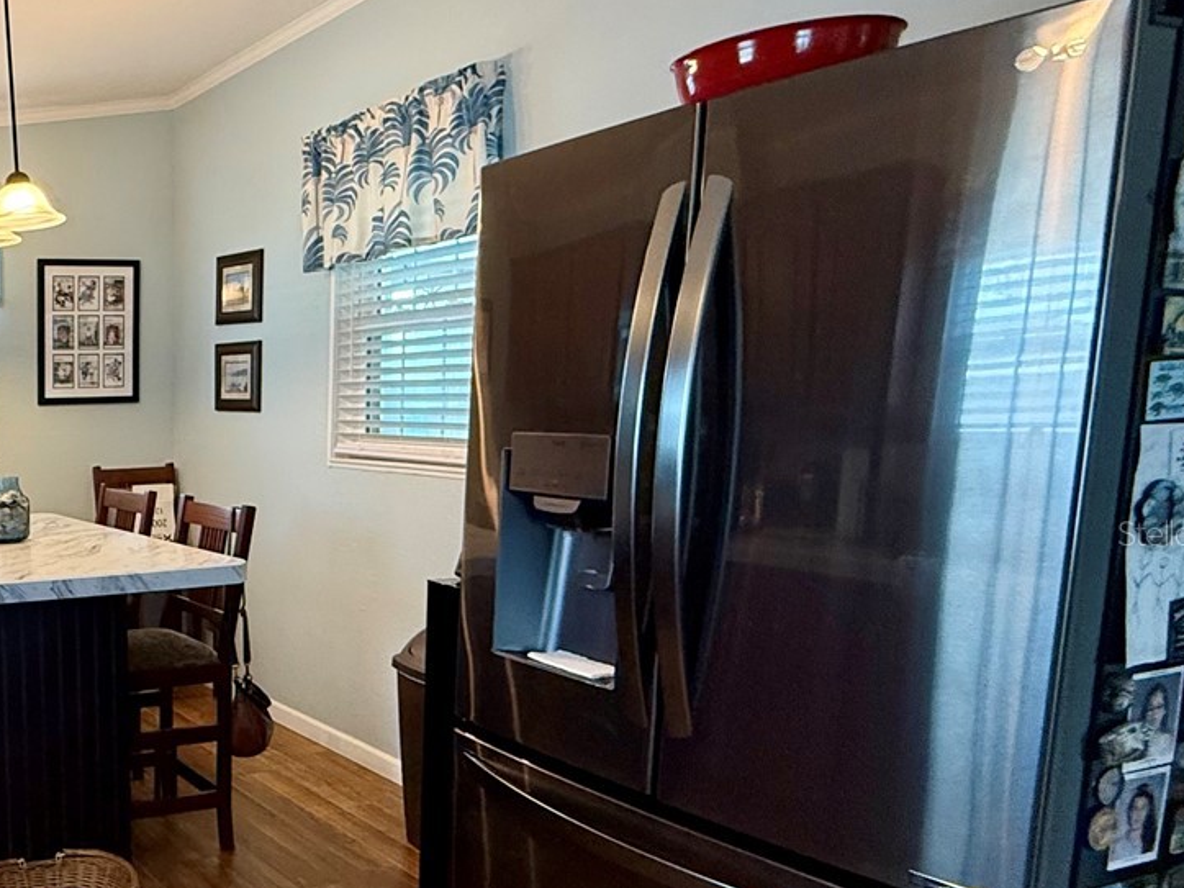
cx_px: -38
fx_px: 1060
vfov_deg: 45.2
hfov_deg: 47.0
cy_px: 532
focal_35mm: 31
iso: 400
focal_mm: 2.22
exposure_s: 1/60
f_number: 2.2
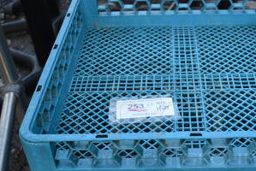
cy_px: 123
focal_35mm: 55
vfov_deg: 24.5
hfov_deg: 35.9
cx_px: 167
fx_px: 391
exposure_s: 1/250
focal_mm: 18
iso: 400
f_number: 3.5
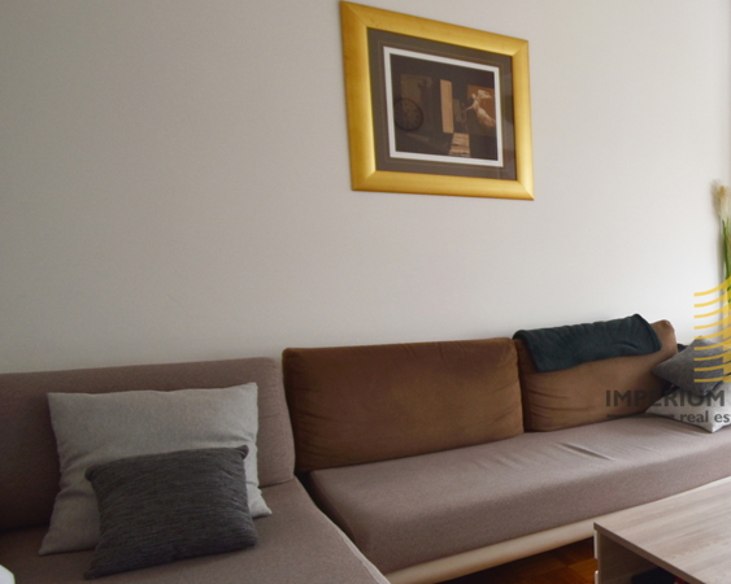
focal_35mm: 30
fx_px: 649
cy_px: 339
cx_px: 750
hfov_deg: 47.4
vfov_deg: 48.3
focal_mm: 10
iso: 100
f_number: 4.5
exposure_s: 1/20
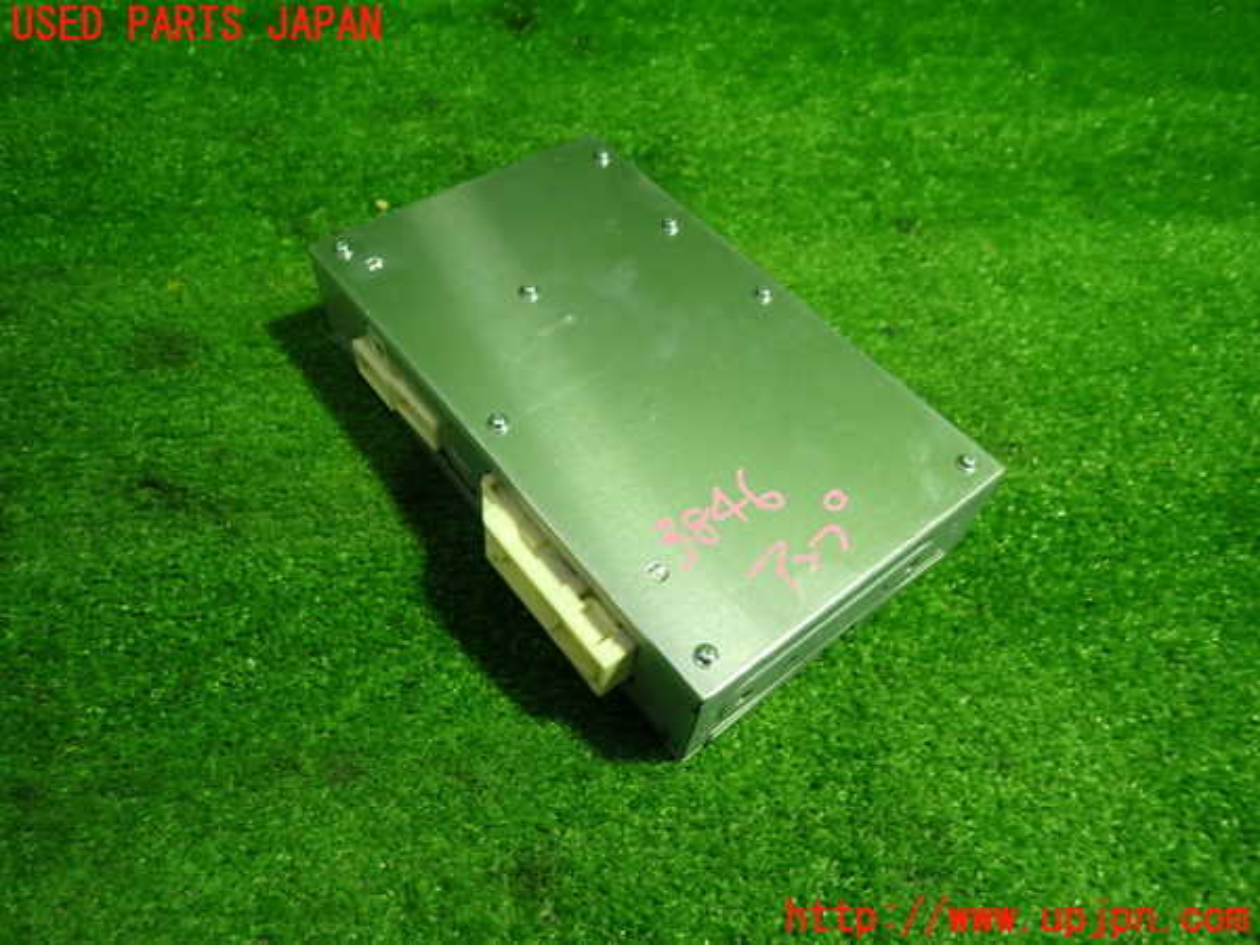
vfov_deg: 54.9
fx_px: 910
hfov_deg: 69.4
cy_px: 472
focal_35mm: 25
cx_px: 630
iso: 200
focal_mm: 4.5
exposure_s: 1/40
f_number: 2
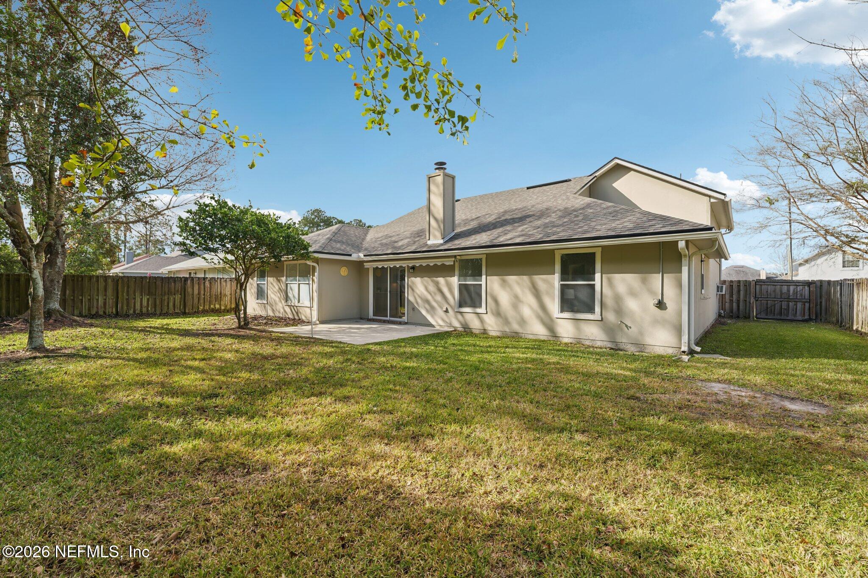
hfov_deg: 100.4
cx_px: 434
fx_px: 362
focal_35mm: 15
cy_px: 289
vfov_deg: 77.3
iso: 100
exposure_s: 1/40
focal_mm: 15
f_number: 9
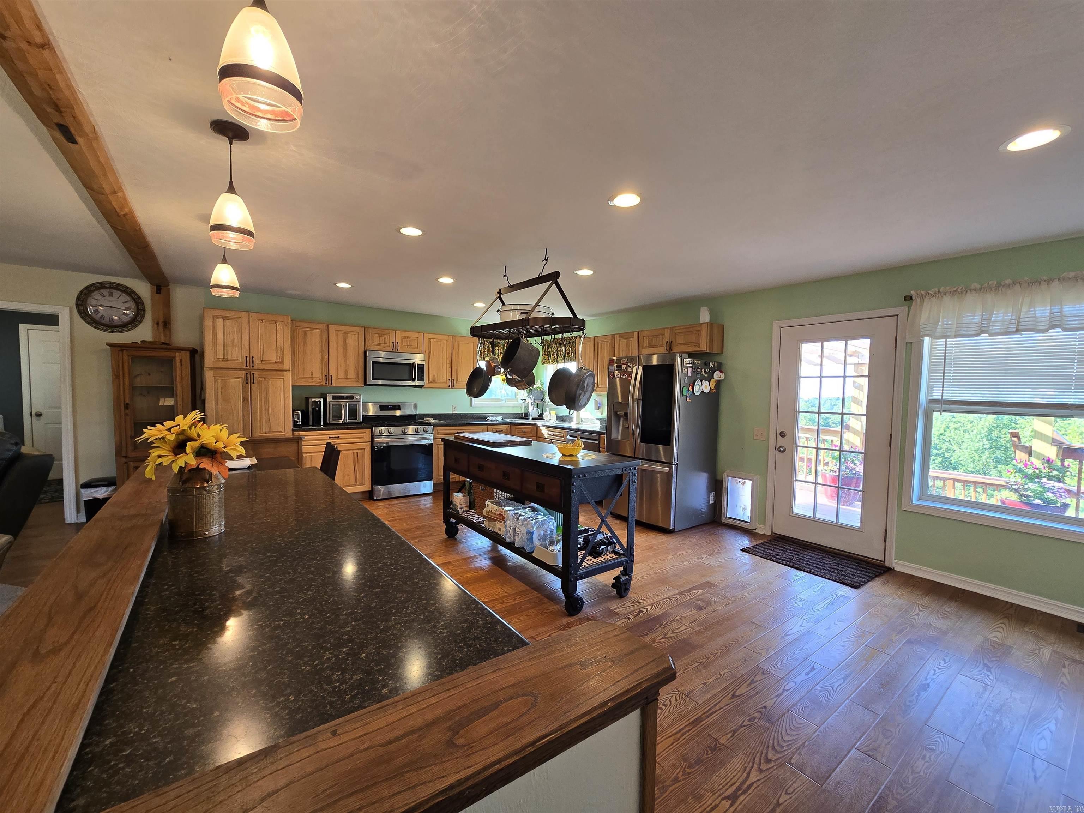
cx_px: 542
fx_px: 407
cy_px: 406
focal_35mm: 13
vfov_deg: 89.9
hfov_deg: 106.2
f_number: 2.2
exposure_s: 1/60
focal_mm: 2.2
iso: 100
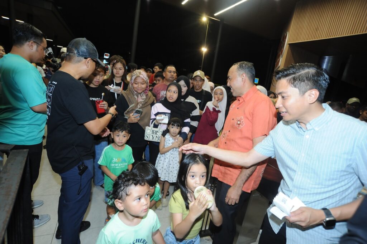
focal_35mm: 18
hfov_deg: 90.0
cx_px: 184
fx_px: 183
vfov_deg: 67.3
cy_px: 122
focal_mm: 18
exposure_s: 1/100
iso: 2000
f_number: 7.1
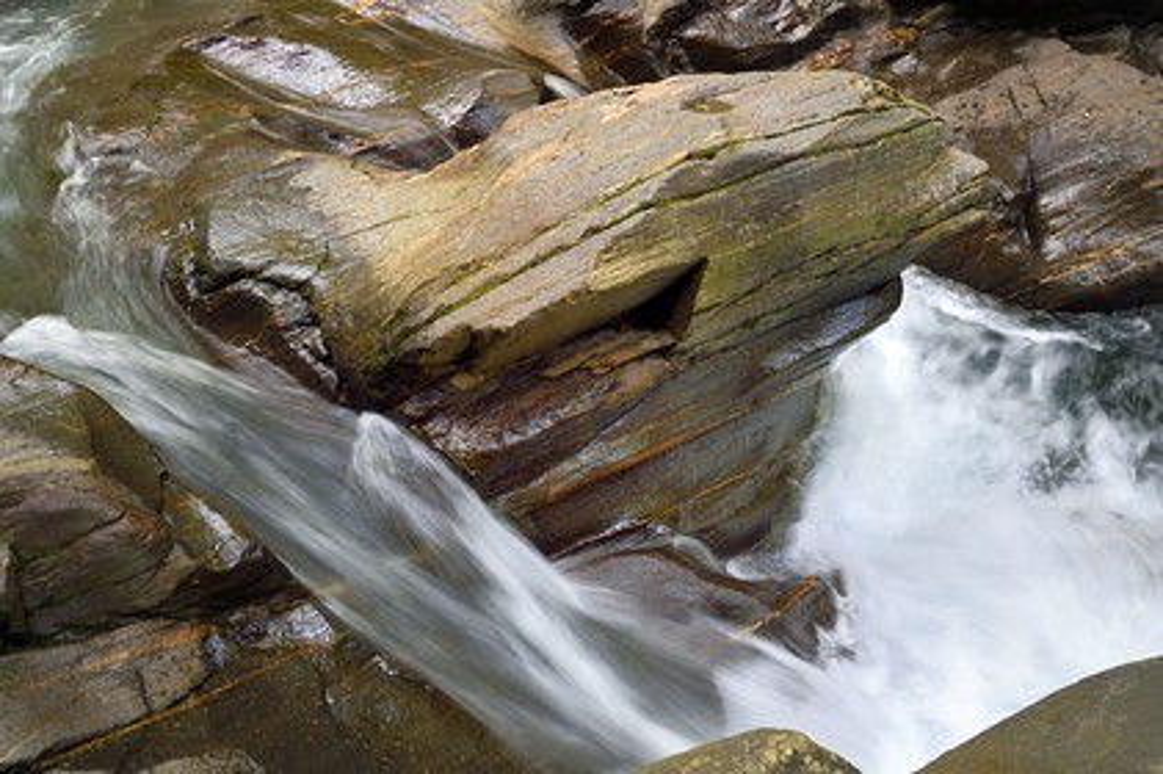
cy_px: 387
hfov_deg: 73.8
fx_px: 775
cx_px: 582
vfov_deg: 53.1
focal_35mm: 24
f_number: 13
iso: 400
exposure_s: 1/8
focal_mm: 24
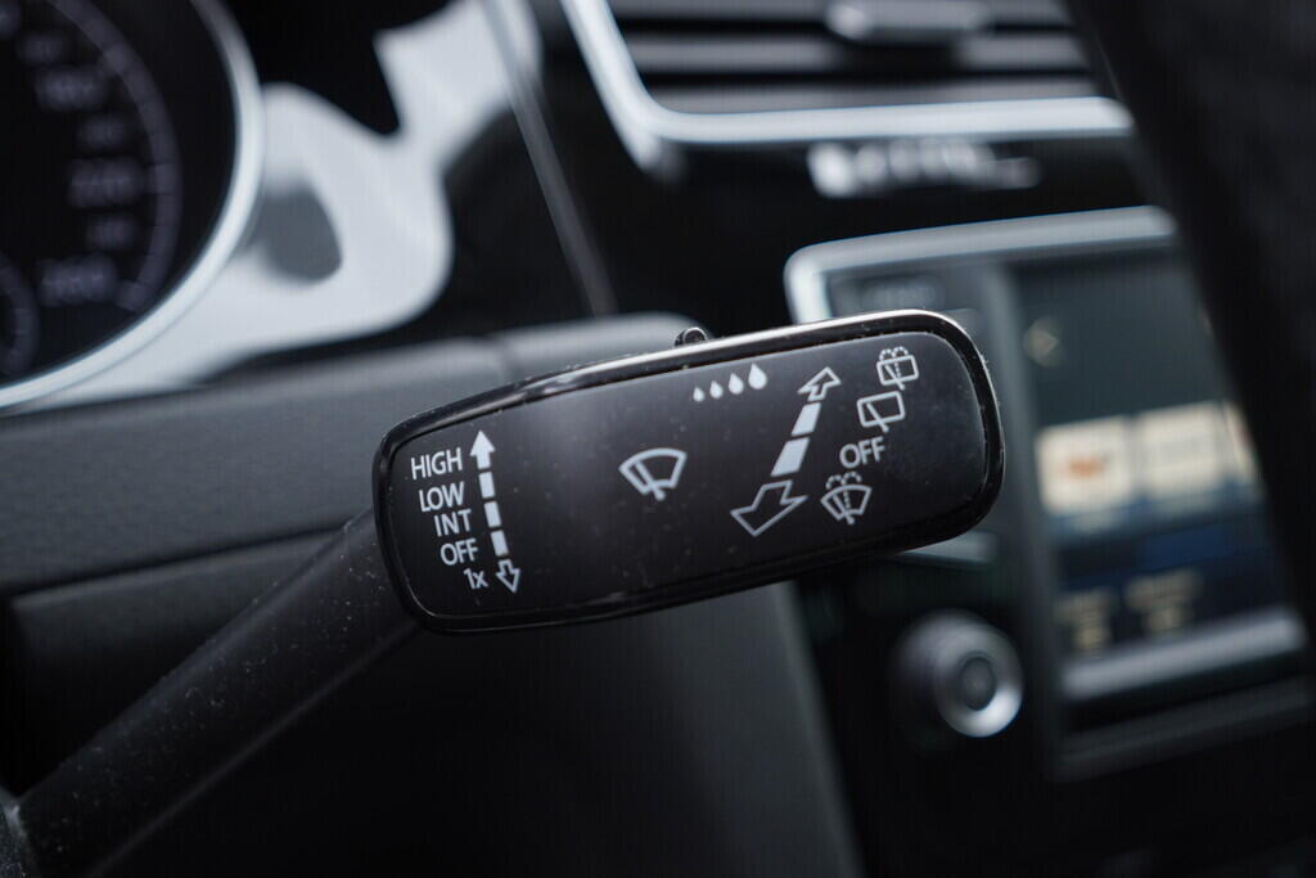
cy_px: 439
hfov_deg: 53.1
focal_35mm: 36
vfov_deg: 36.9
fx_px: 1316
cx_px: 658
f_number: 2.8
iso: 320
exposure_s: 1/40
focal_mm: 24
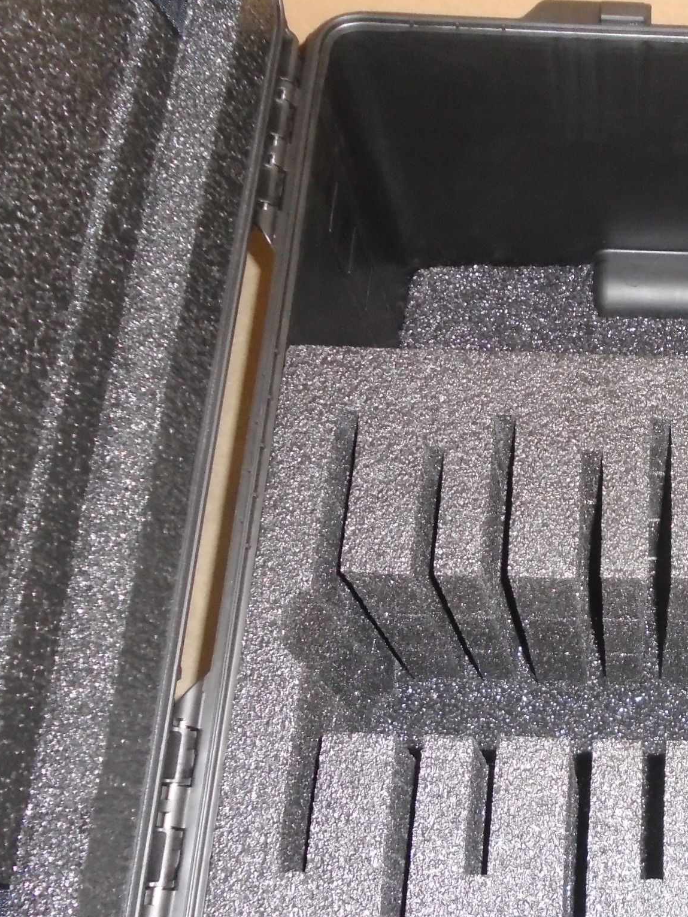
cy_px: 538
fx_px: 1166
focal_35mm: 44
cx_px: 693
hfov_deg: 30.5
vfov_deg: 42.8
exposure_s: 1/30
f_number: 3.2
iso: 400
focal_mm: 4.6
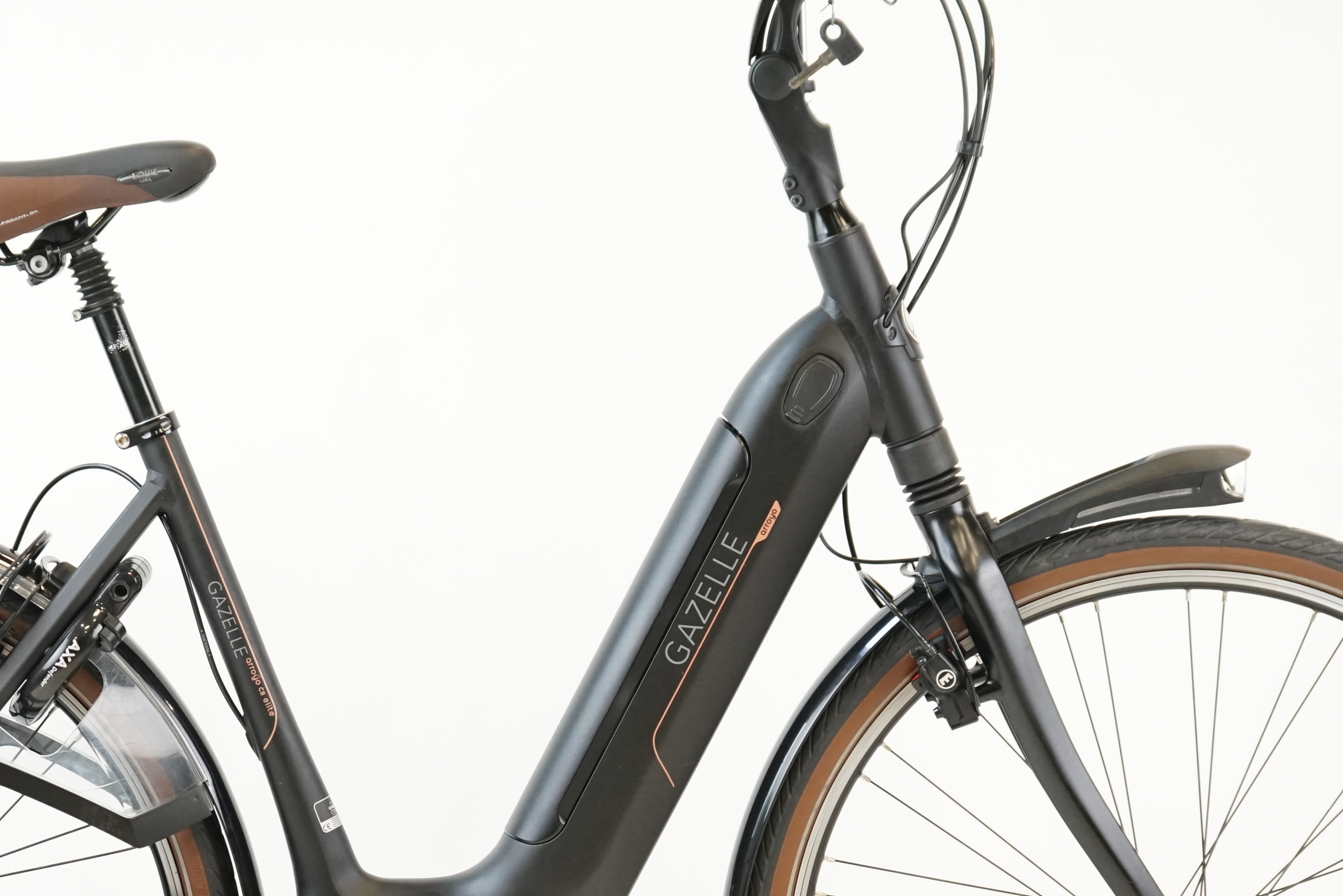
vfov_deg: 13.0
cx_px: 495
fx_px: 3917
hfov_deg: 19.4
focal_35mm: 105
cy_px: 610
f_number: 5.6
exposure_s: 1/200
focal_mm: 58
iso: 2000
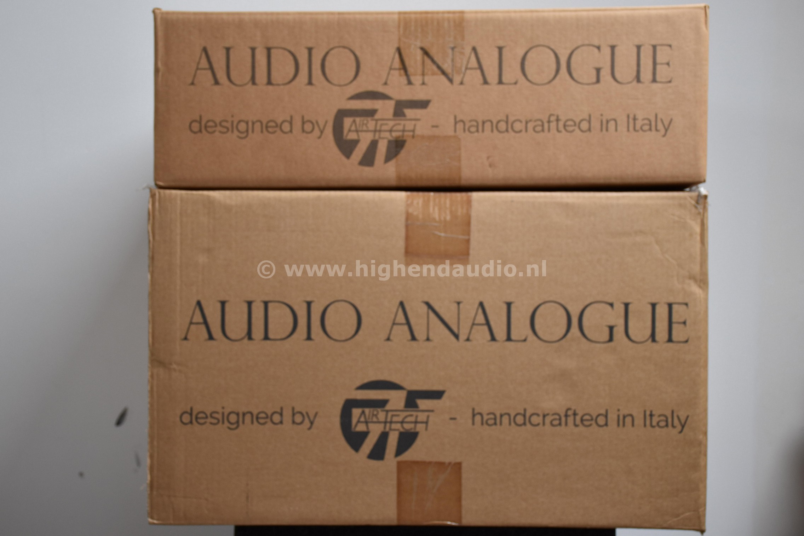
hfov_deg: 38.9
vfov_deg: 26.5
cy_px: 268
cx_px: 402
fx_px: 1139
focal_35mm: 51
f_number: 4.5
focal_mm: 34
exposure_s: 1/80
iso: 400
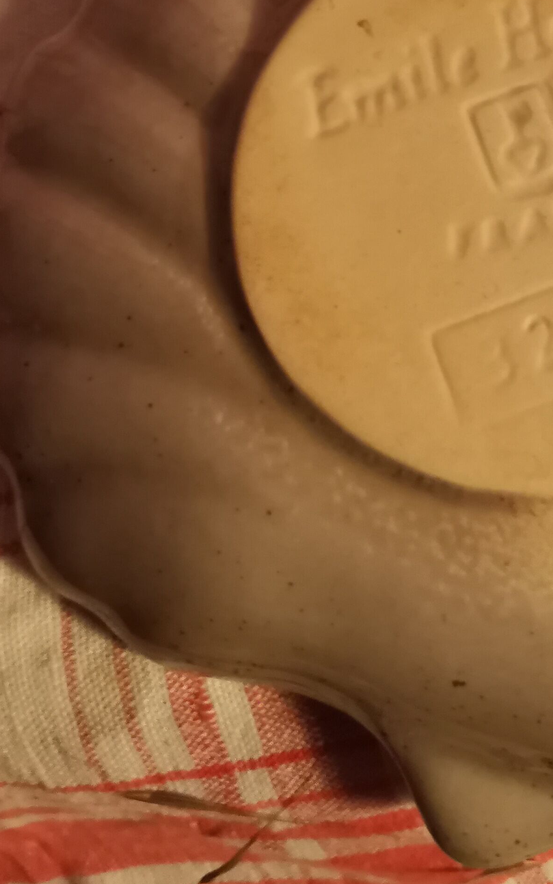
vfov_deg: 32.9
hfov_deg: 21.3
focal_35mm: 58
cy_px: 53
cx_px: 606
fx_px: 1399
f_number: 1.8
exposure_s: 1/33.3
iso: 500
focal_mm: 4.75
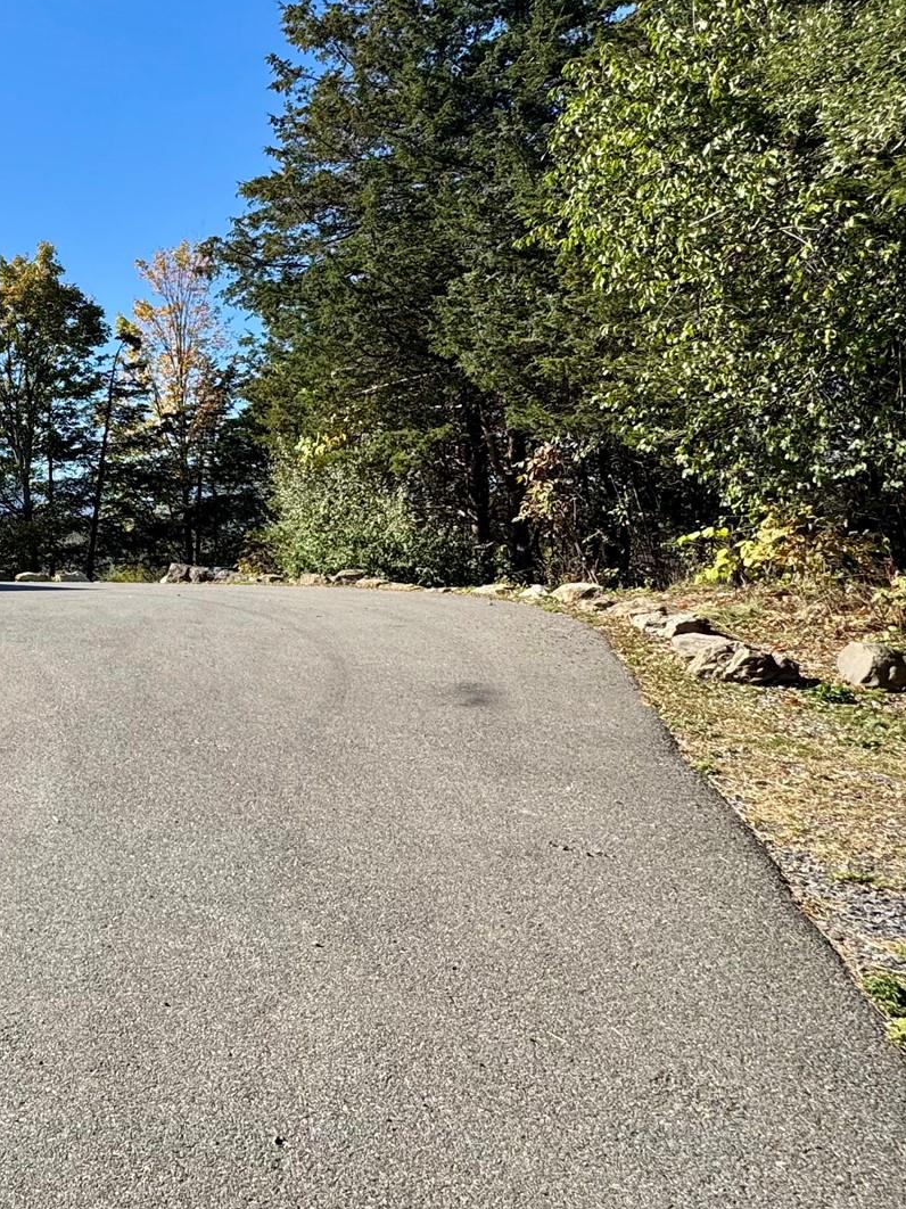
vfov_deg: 65.0
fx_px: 943
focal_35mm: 27
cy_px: 519
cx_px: -20
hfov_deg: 43.3
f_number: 2.2
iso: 50
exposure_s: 1/1395
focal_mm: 2.22
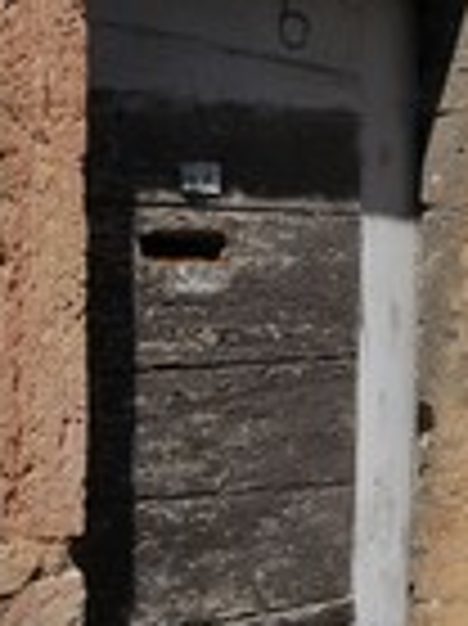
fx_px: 2203
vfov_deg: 16.2
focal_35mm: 122
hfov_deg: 11.3
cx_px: 817
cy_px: 257
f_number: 18
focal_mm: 42
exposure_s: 1/160
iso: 200
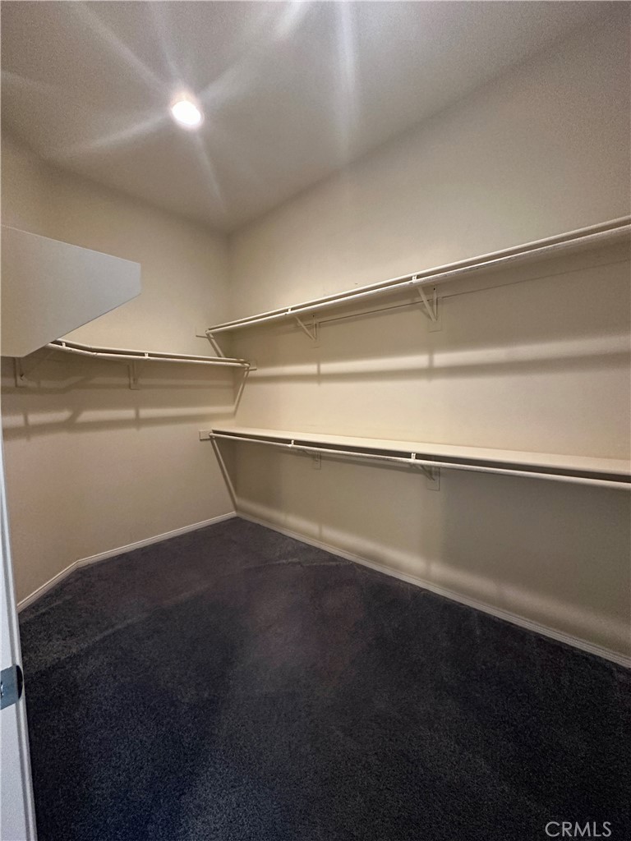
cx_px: 316
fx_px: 340
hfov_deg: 85.7
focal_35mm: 14
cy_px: 420
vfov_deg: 102.1
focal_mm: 2.22
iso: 500
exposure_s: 1/60
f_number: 2.2
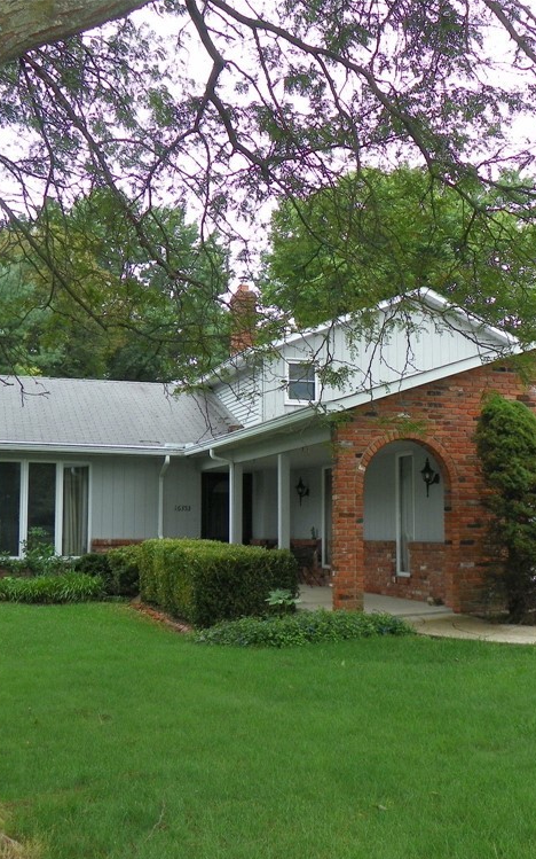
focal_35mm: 42
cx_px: 331
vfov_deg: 47.2
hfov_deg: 30.4
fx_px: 982
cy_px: 439
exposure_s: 1/160
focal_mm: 5.2
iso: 64
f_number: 2.8
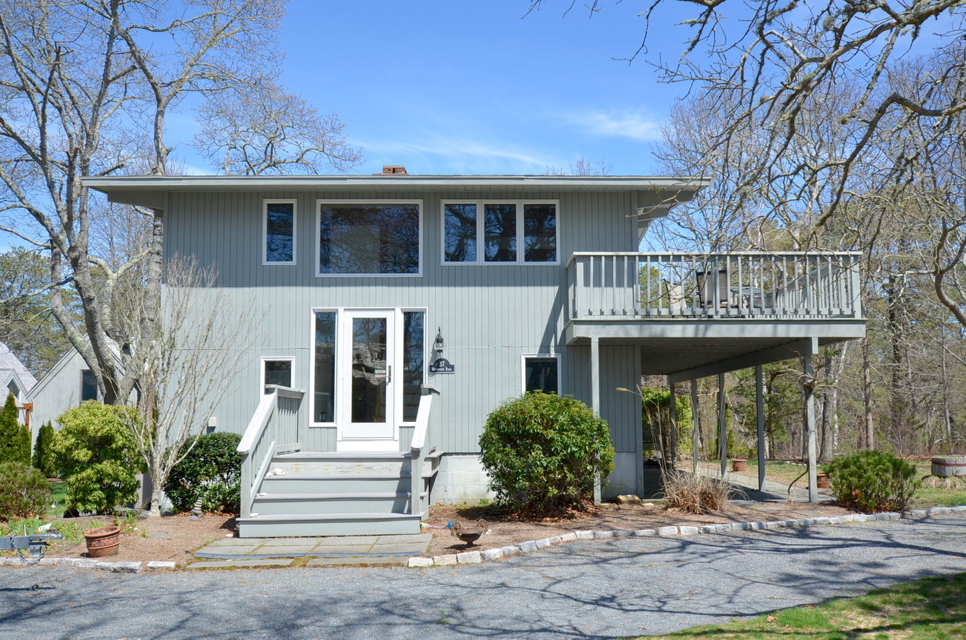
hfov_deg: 53.2
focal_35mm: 36
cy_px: 320
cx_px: 483
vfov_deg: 36.7
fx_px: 964
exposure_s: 1/200
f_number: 8
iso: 100
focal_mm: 24
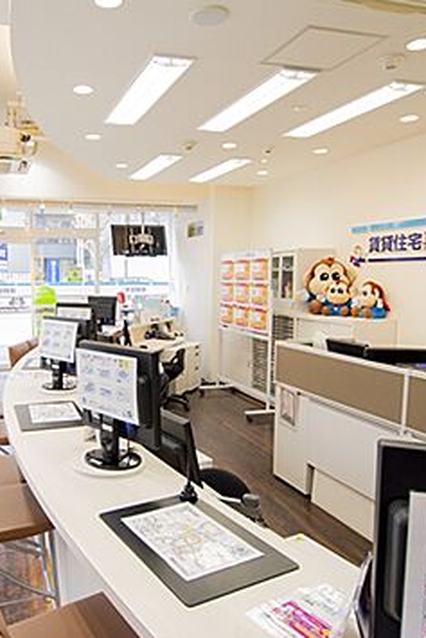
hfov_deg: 46.6
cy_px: 323
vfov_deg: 67.4
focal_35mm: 27
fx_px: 479
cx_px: 117
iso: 400
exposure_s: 1/250
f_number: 3.5
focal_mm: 10
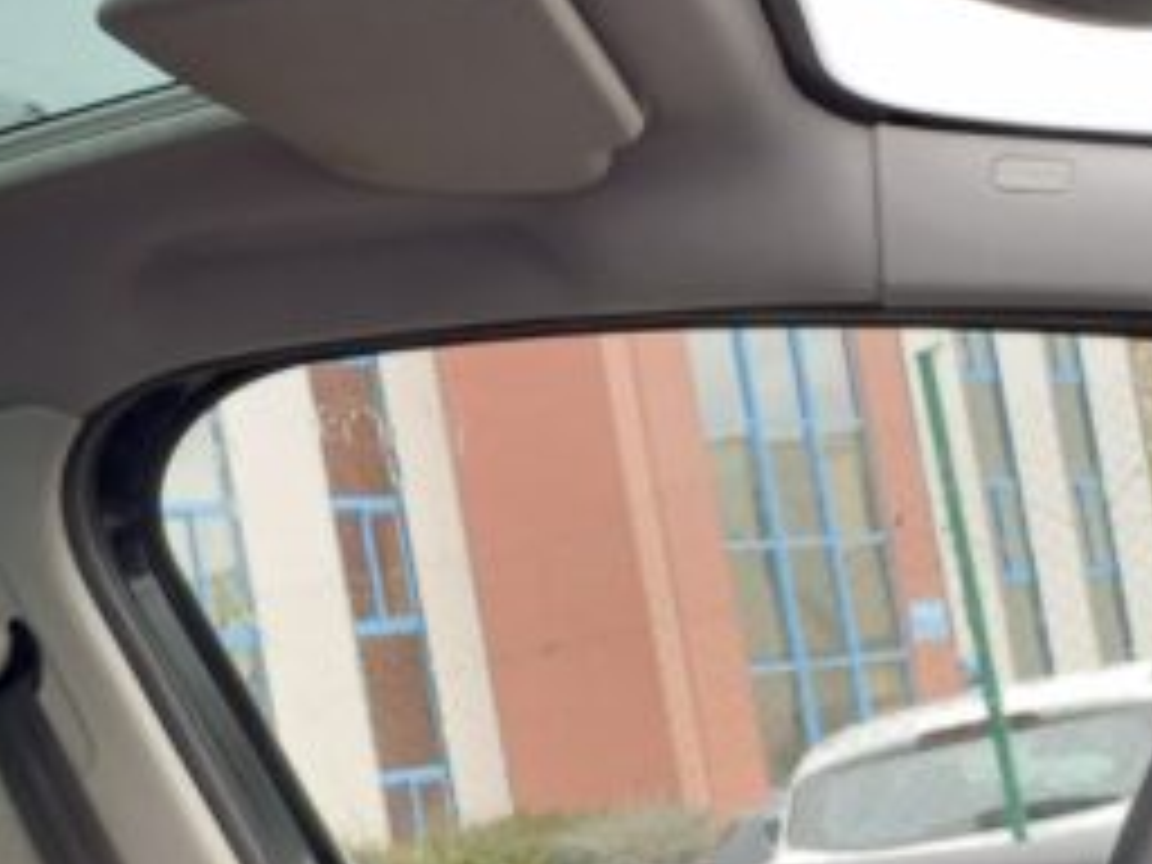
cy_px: 1012
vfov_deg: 18.0
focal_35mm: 78
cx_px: -436
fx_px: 2596
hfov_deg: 21.9
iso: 32
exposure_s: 1/50
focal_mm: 4.6
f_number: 2
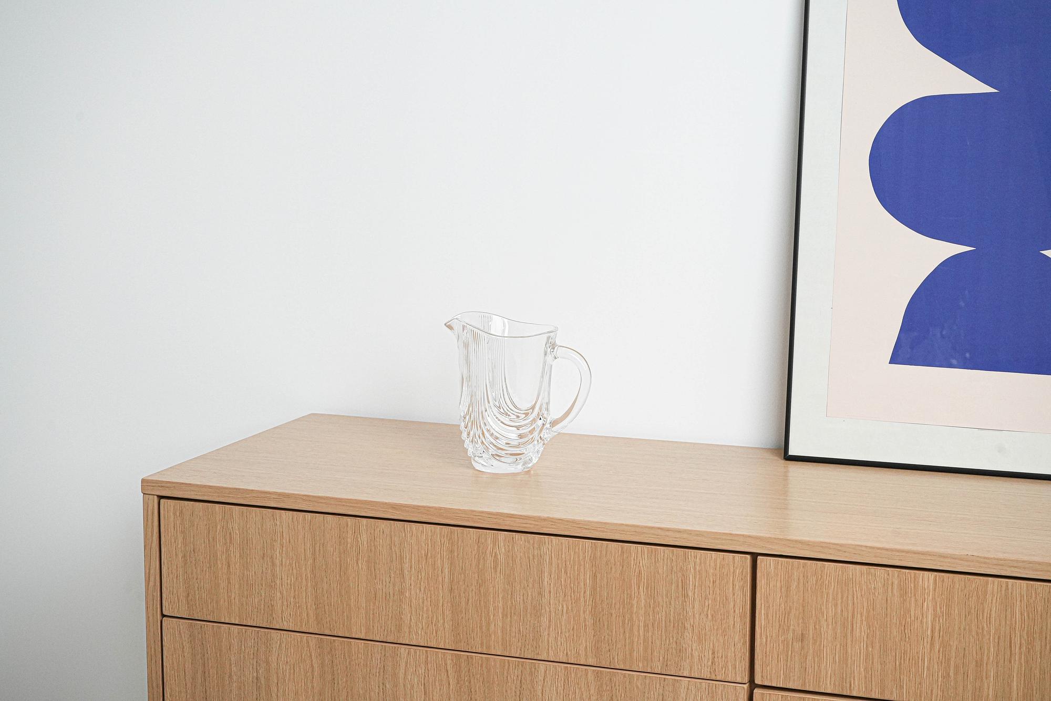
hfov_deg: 28.8
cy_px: 350
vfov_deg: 19.5
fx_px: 2044
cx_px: 526
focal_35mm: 70
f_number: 9
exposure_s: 1/80
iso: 2500
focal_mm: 70
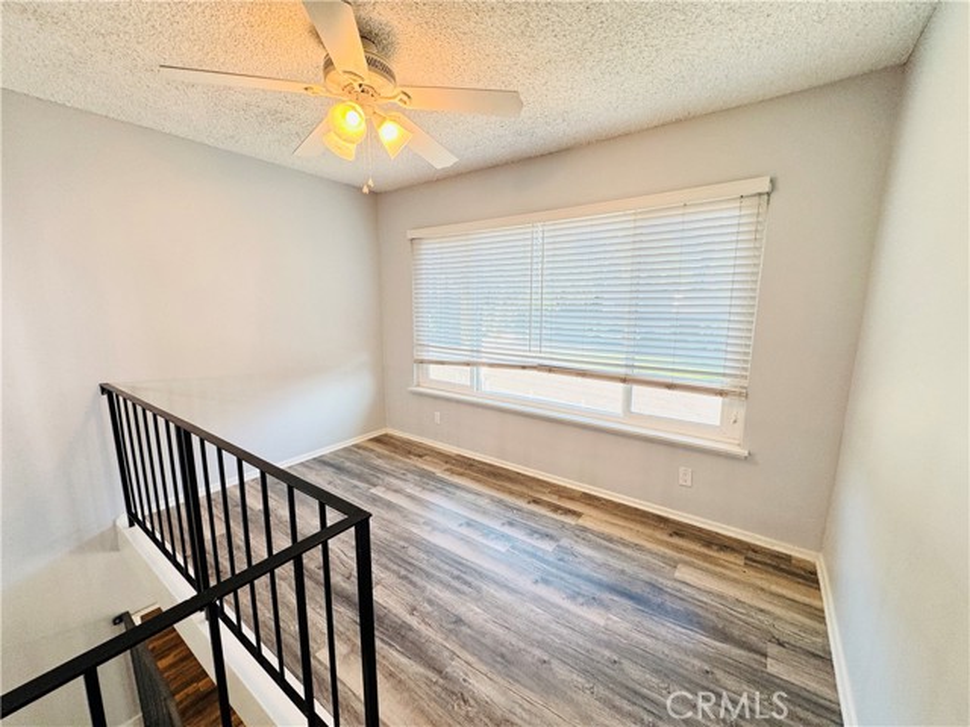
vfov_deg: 85.7
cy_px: 364
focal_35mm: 14
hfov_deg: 102.1
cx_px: 485
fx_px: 392
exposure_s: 1/120
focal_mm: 2.22
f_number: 2.2
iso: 125
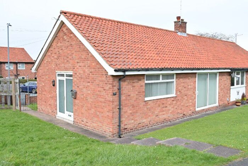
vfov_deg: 40.0
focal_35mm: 33
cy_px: 83
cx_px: 124
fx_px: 227
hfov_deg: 57.2
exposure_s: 1/200
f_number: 13
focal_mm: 22
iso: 800
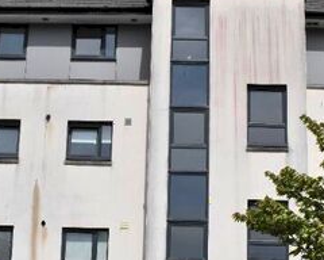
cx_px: 153
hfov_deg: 25.7
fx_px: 710
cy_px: 194
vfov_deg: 20.5
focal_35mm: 74
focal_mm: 18
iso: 1250
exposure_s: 1/2500
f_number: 11
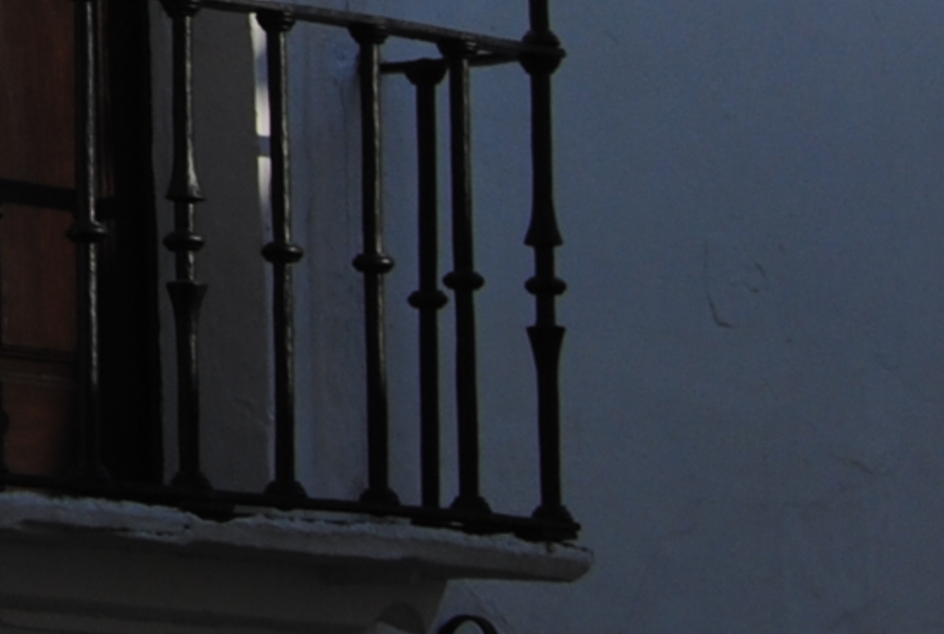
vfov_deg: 5.3
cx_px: -1491
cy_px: -859
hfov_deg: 7.5
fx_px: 6650
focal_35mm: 253
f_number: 9
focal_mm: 32
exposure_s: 1/400
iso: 100
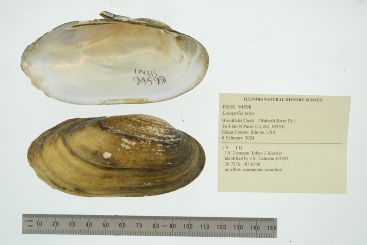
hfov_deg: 33.4
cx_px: 184
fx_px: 612
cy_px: 122
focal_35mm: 60
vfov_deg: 22.6
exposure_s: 1/8
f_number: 32
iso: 100
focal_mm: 60
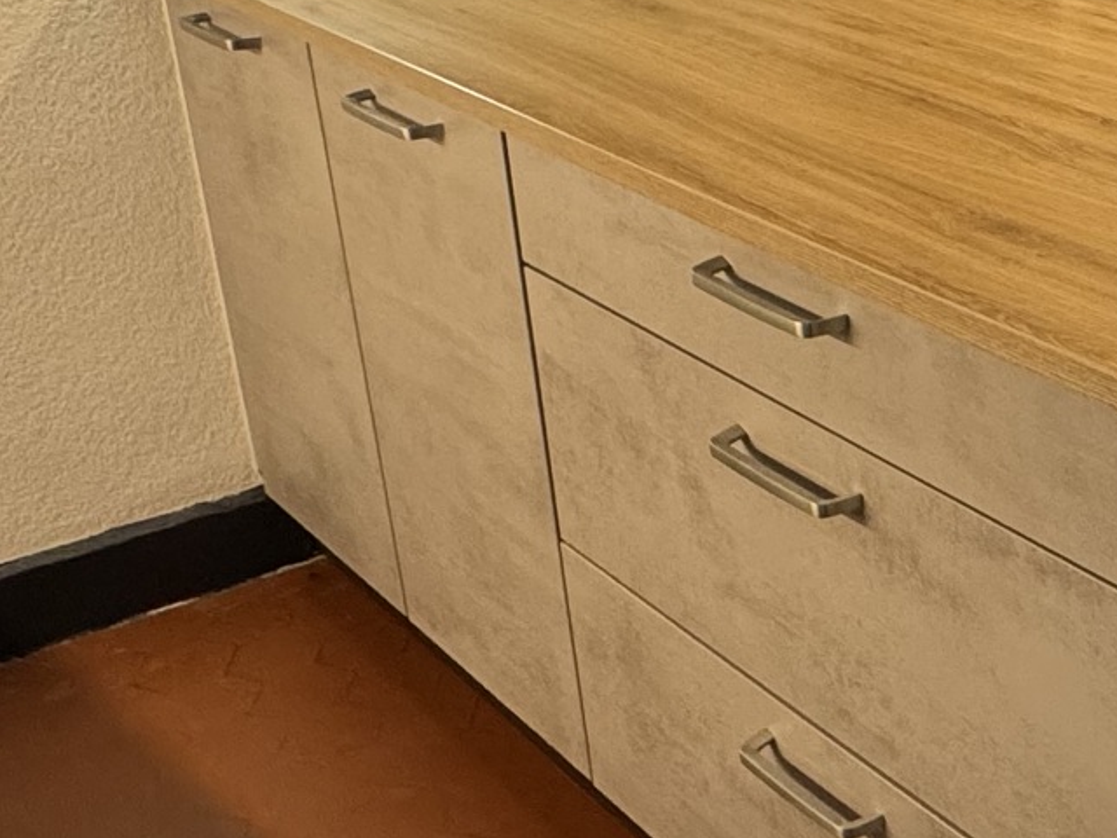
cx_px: 1255
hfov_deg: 30.4
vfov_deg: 25.7
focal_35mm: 56
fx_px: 1807
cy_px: 169
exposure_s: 1/100
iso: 320
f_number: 2.2
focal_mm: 2.22
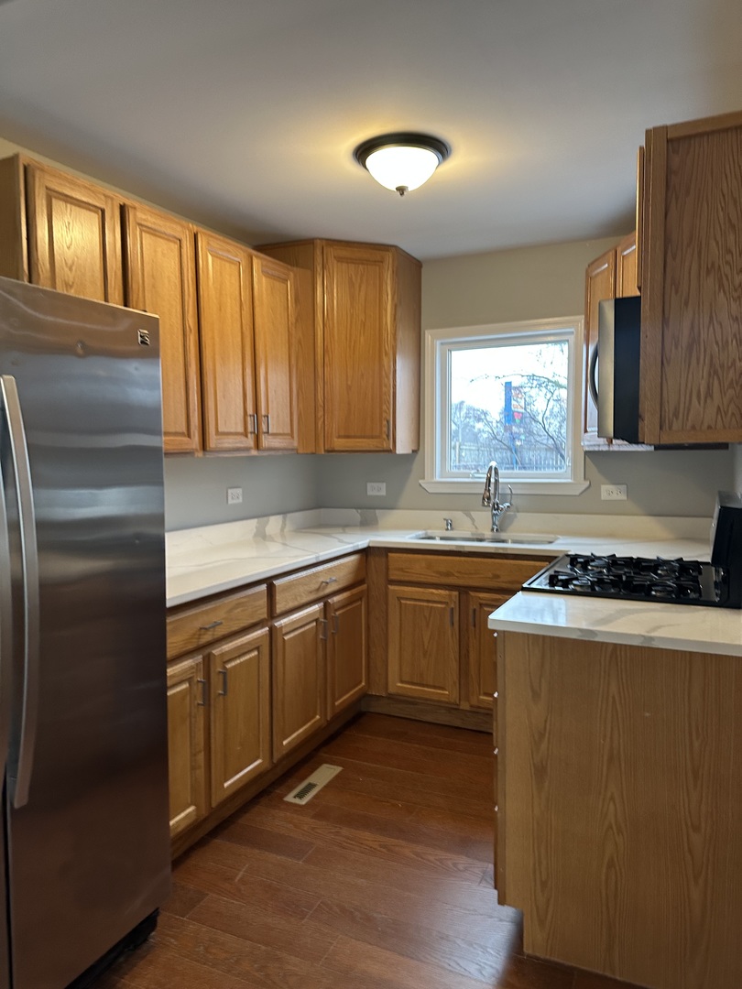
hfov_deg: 56.8
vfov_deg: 71.6
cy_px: 494
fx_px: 686
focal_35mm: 24
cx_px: 371
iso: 200
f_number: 1.78
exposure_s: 1/60
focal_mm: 6.86
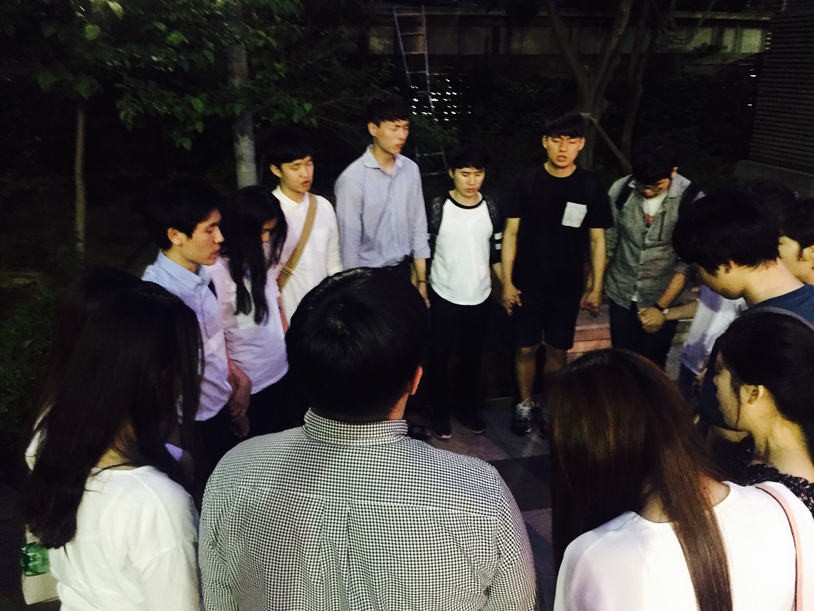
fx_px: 682
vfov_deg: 48.2
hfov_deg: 61.7
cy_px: 306
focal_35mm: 29
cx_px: 407
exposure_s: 1/15
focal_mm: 4.15
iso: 500
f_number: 2.2
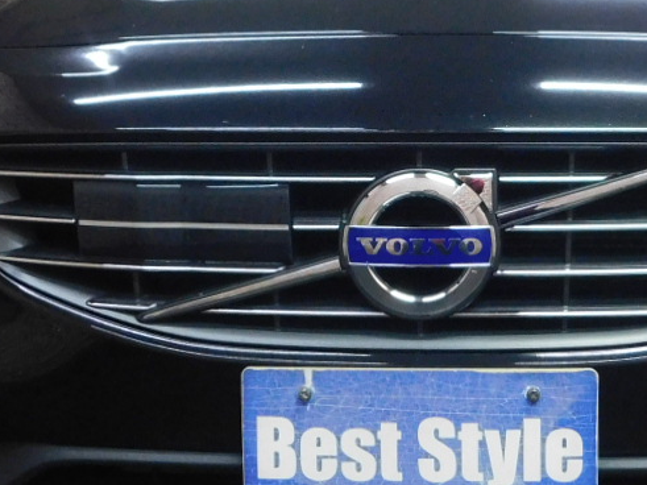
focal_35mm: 75
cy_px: 138
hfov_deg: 25.9
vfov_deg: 19.5
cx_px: 407
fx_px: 1401
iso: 400
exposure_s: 1/25
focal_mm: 4
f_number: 3
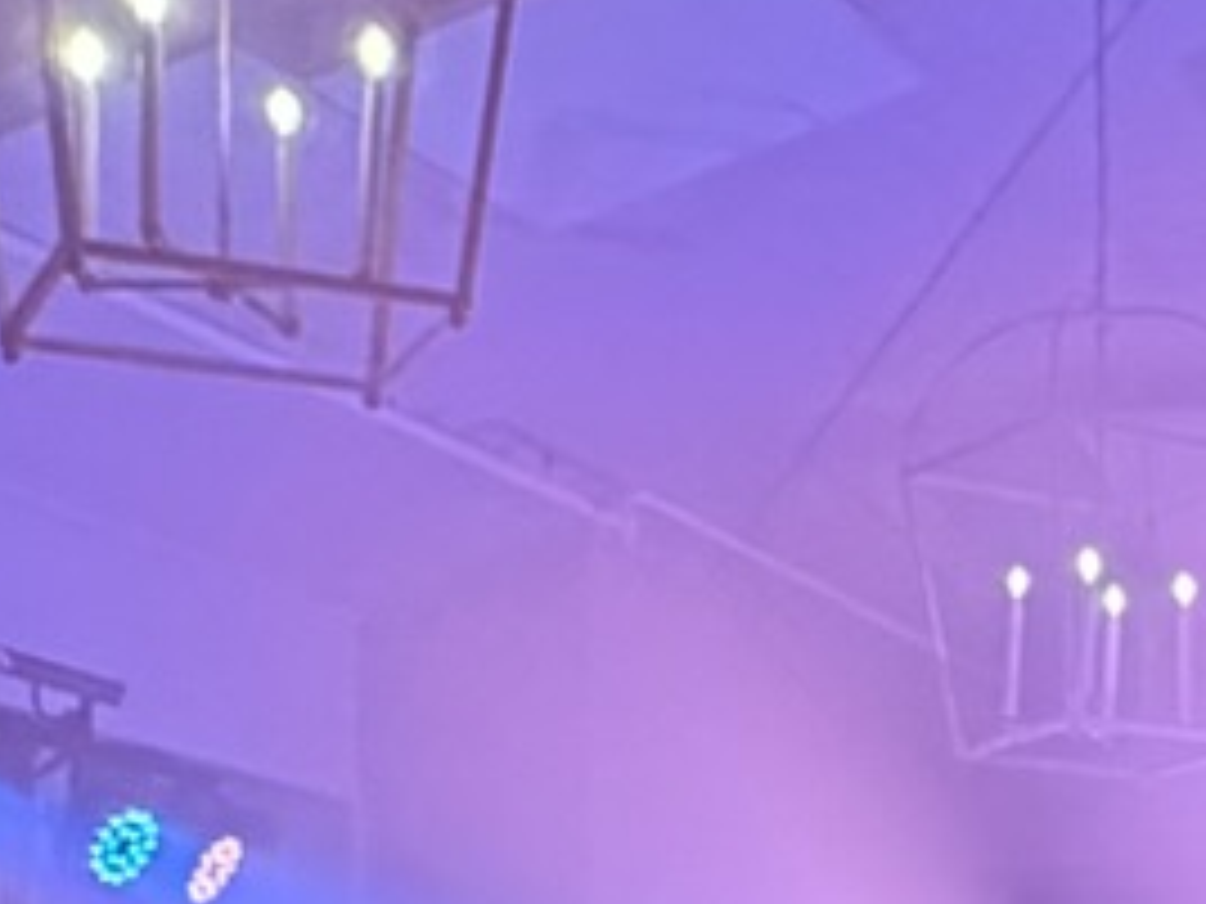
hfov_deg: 16.3
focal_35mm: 107
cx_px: 1962
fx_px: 3728
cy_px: 1282
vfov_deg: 13.2
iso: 500
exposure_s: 1/59
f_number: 2.2
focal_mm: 2.22
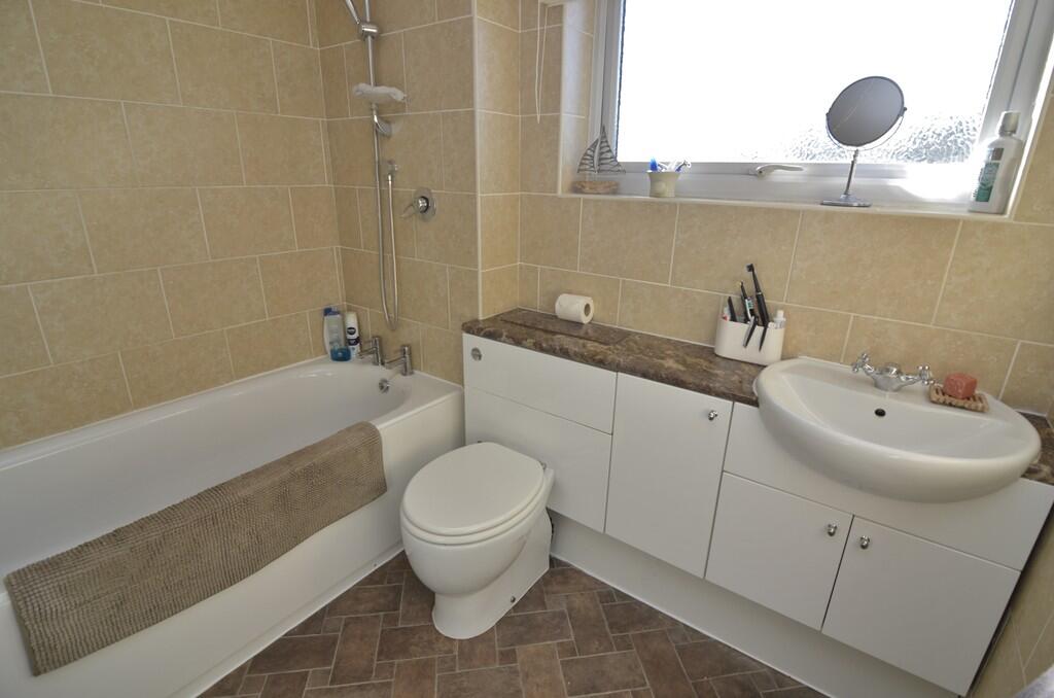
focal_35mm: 16
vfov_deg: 71.8
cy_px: 349
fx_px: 482
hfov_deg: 95.1
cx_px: 527
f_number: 5.6
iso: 400
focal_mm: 11
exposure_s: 1/200
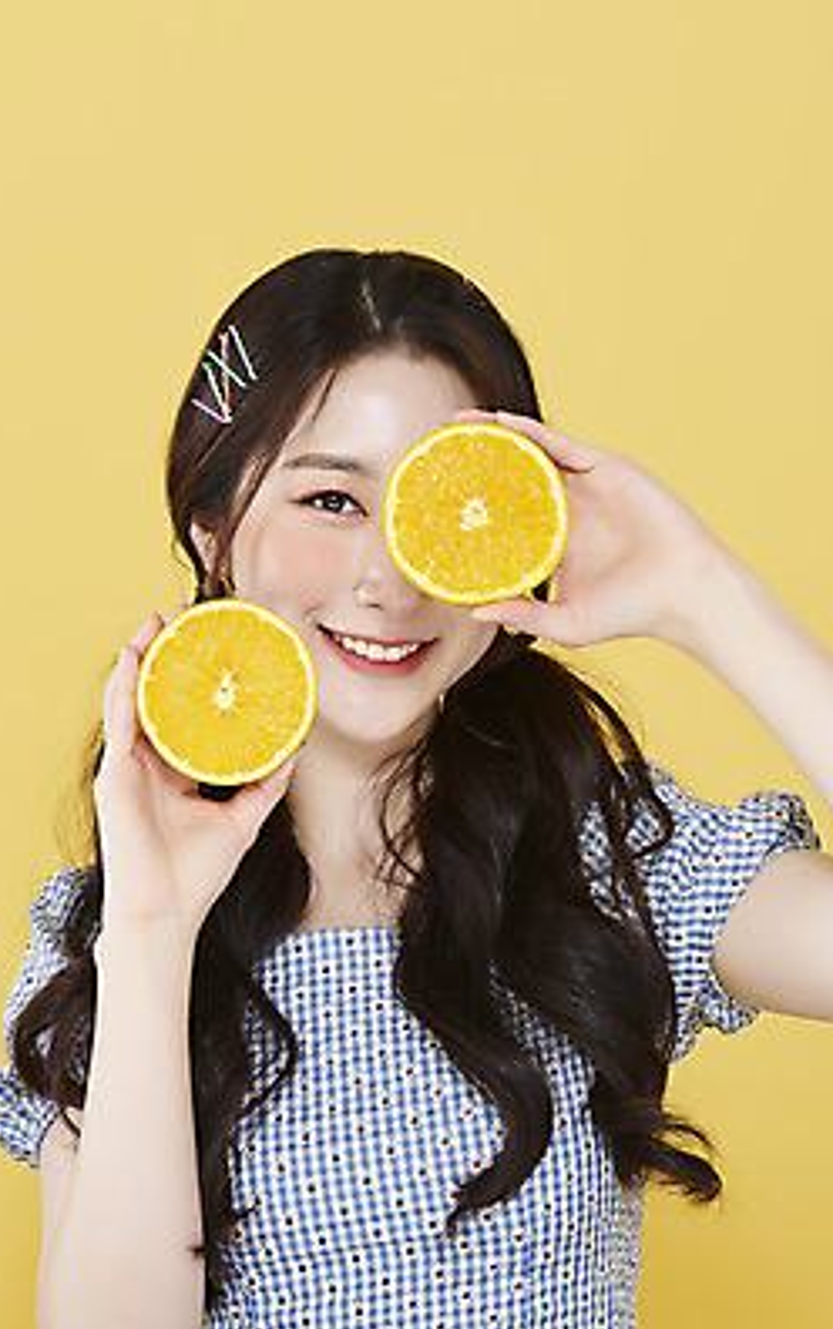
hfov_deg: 12.1
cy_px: 664
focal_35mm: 108
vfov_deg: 19.3
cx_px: 425
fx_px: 3917
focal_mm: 105
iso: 64
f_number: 11
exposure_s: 1/125
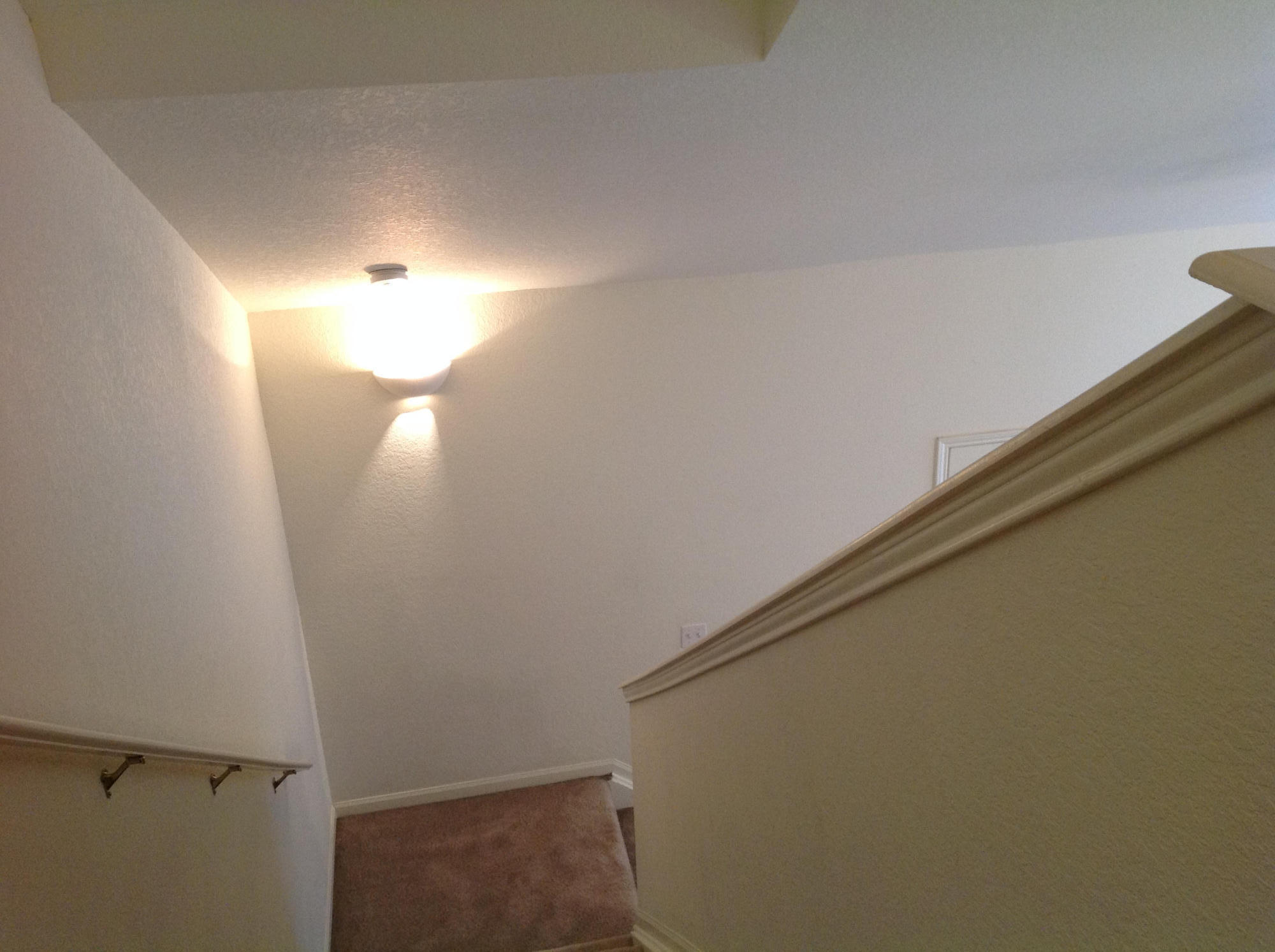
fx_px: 1287
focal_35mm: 35
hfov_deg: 52.7
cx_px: 638
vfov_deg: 40.6
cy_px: 476
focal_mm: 4.28
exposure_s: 1/17
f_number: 2.4
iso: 125
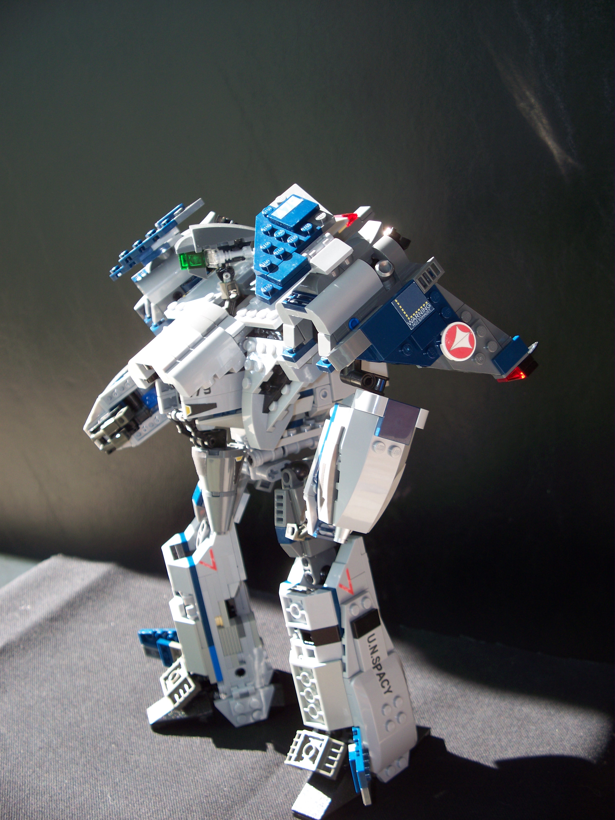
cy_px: 410
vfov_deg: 31.7
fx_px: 1445
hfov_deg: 24.0
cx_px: 308
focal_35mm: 61
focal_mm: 12.89
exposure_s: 1/80
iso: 64
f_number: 3.1
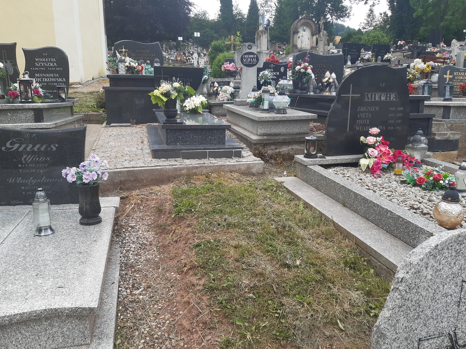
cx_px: 233
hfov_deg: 67.3
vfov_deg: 53.1
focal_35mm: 26
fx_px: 350
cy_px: 174
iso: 40
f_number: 1.7
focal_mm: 3.92
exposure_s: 1/615
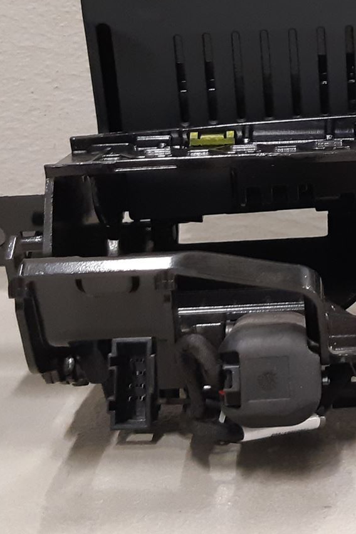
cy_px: 133
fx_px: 964
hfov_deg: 20.2
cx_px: 367
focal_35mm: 65
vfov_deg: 30.4
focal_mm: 3.93
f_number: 1.7
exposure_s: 1/33
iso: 250
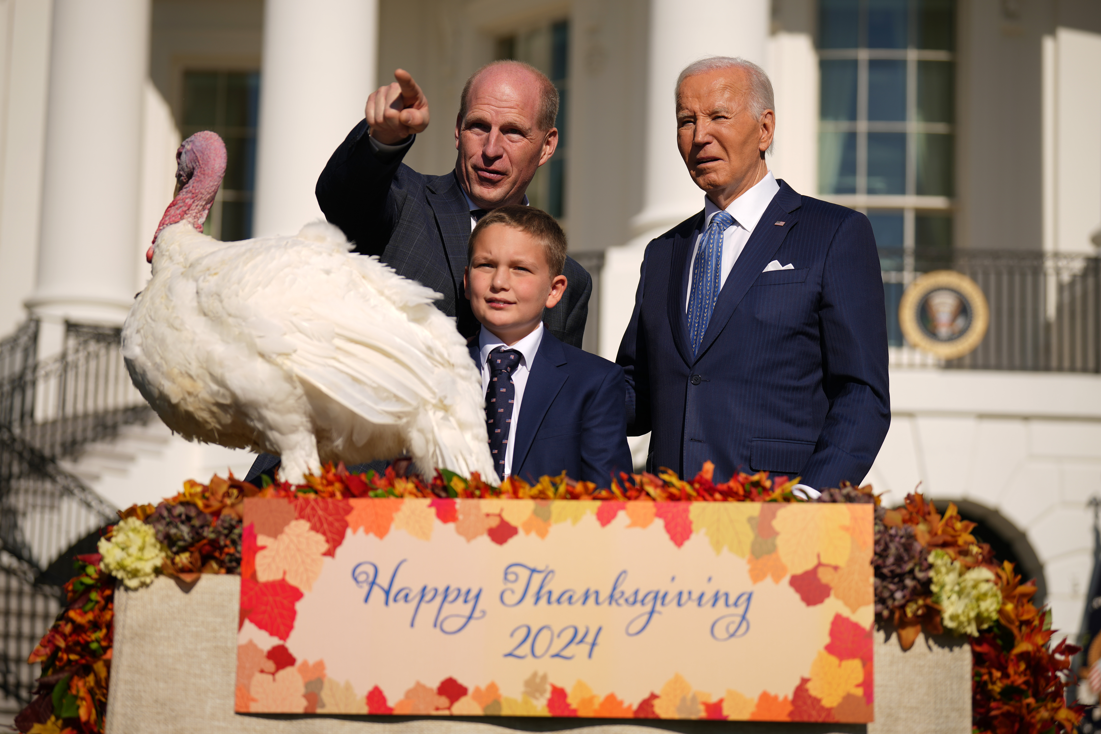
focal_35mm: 84
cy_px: 367
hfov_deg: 24.2
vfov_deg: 16.3
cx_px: 550
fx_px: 2569
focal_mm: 84
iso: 50
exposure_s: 1/2500
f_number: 2.8
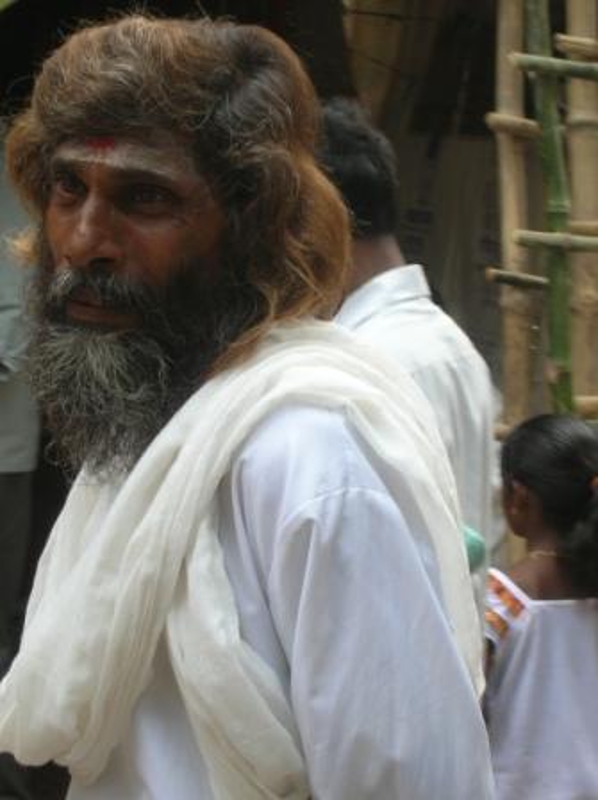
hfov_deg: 14.8
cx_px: 299
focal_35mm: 100
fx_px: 2308
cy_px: 400
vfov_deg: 19.7
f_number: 4.8
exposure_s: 1/84.2
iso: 50
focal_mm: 16.7
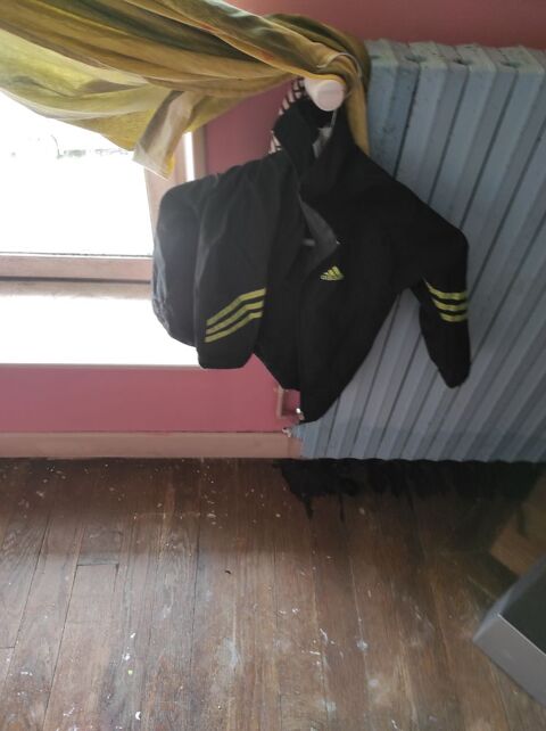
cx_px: 273
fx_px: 527
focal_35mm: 25
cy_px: 366
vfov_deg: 69.5
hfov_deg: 54.8
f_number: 1.89
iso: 268
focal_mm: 5.43
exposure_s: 1/33
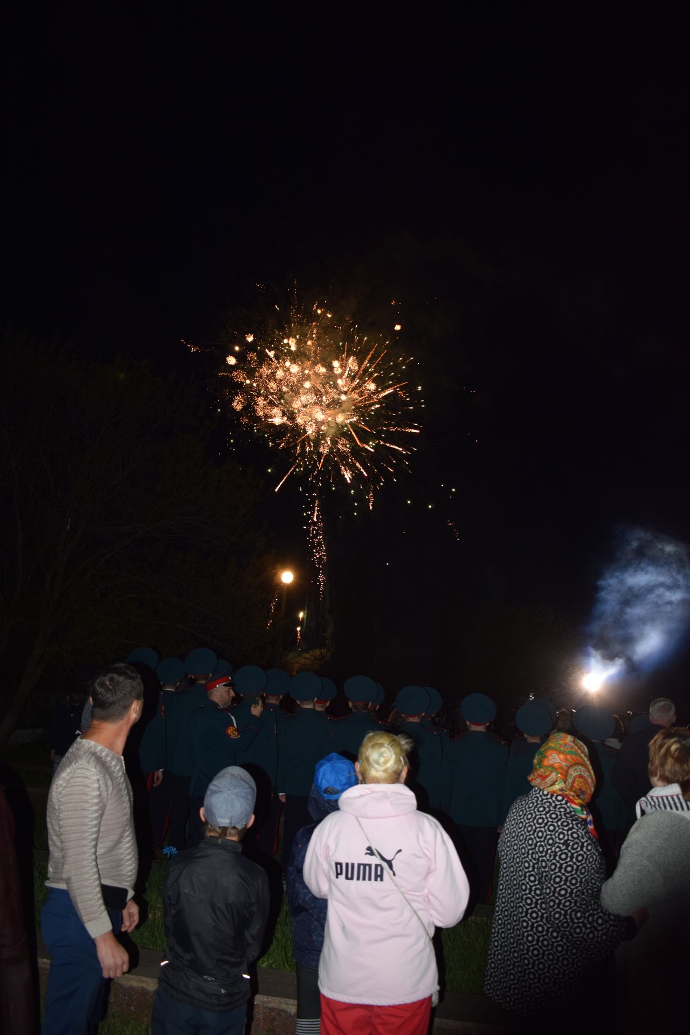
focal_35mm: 30
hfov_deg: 43.6
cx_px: 345
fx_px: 862
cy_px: 518
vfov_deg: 61.9
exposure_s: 1/60
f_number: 4
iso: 800
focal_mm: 20
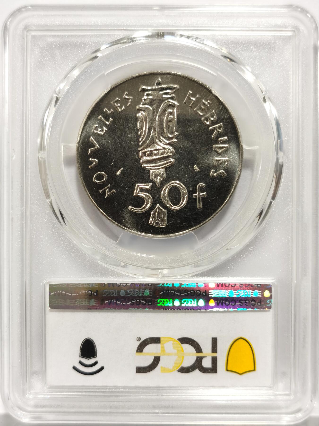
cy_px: 213
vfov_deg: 35.5
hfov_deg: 27.0
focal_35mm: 54
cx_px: 160
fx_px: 664
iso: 125
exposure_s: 1/100
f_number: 16
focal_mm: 5.56
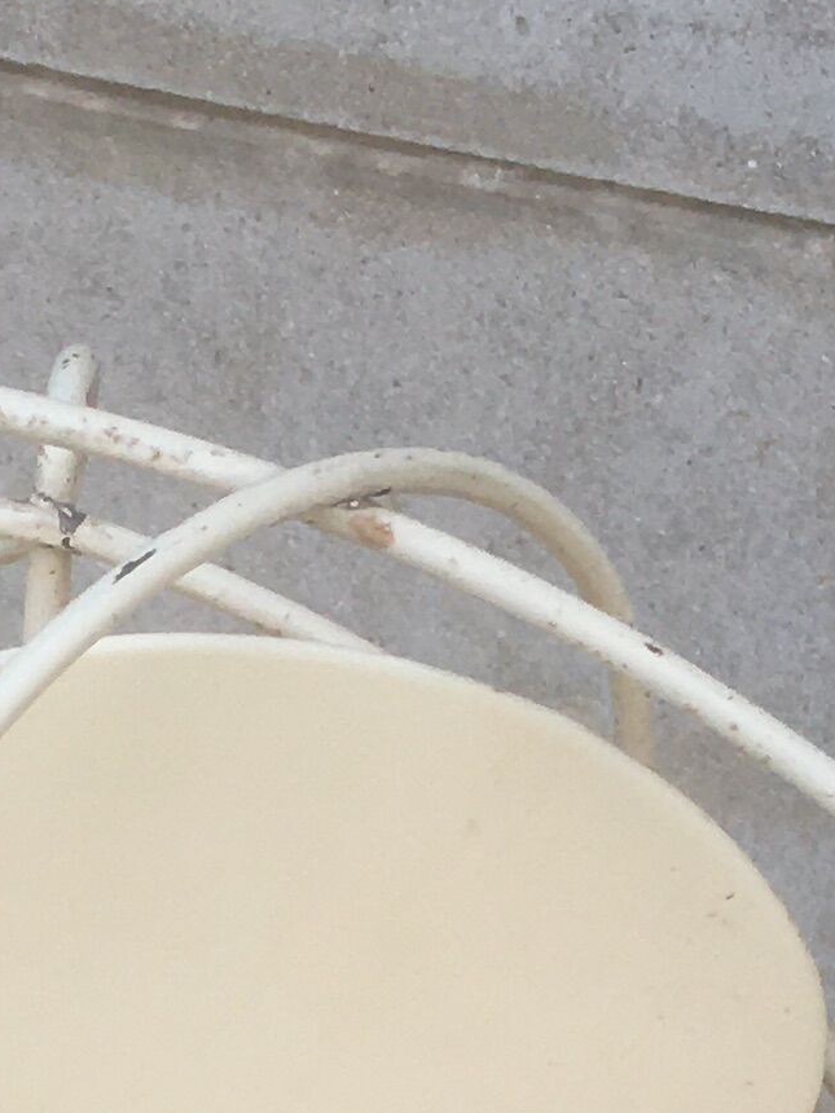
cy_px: 1791
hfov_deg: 10.8
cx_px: 60
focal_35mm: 136
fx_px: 4374
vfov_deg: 13.5
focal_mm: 4.15
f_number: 2.2
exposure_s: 1/396
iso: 25
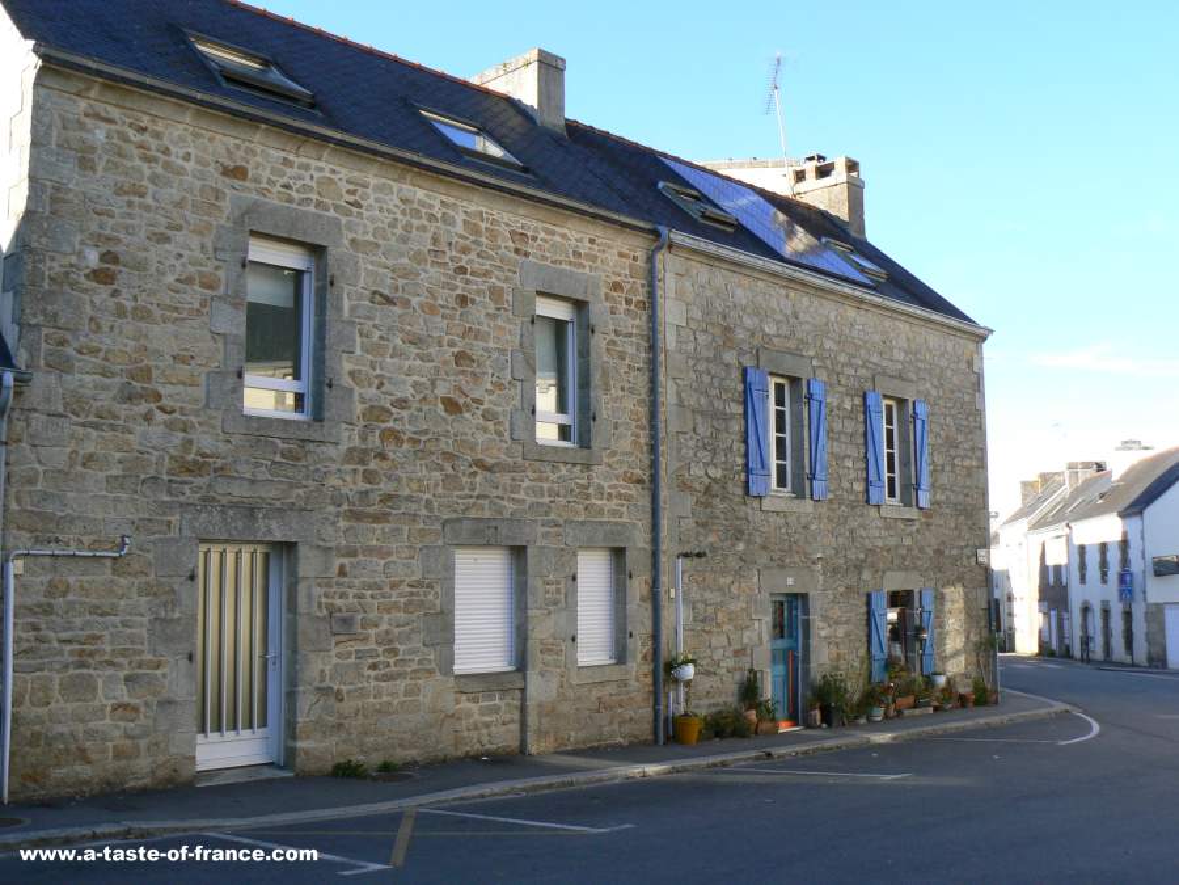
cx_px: 590
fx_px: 1226
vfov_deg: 39.7
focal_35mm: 36
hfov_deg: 51.4
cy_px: 442
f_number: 5.6
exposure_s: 1/100
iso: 80
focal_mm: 6
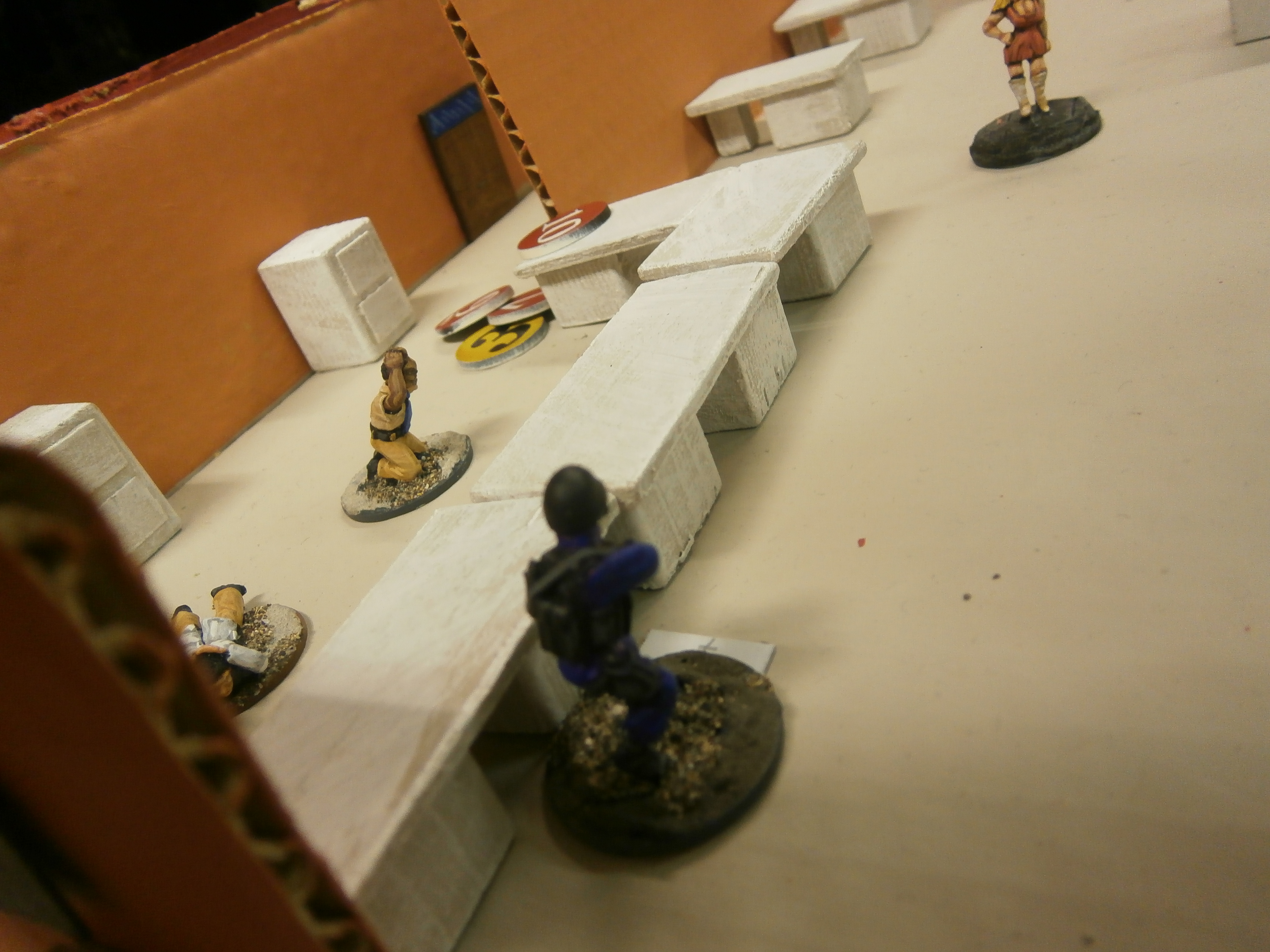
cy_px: 476
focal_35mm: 26
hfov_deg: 67.3
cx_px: 635
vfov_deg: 53.1
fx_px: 954
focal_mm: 4.7
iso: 160
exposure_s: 1/30
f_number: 2.8
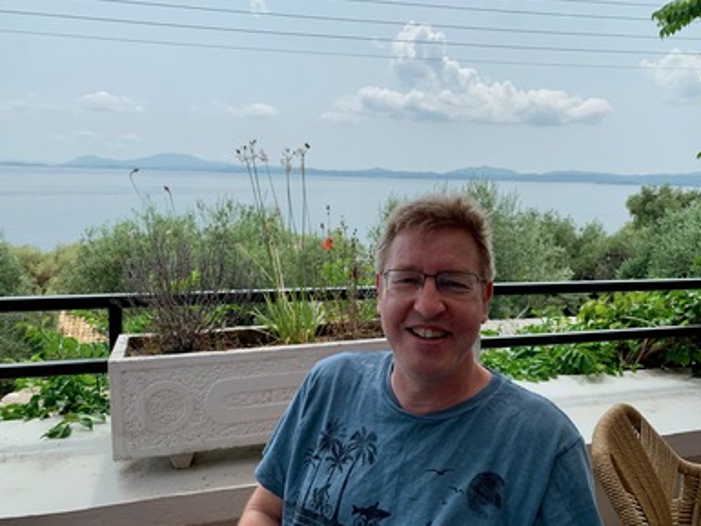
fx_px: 547
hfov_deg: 65.3
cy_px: 262
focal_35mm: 27
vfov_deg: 51.4
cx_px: 355
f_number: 1.8
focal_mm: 4.25
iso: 25
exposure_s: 1/1718
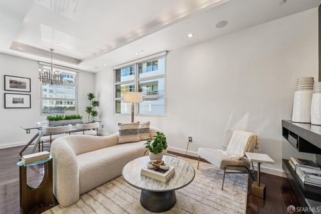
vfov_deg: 81.2
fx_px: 125
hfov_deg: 104.3
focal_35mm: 14
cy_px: 107
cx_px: 160
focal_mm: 14
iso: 800
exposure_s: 1/25
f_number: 8
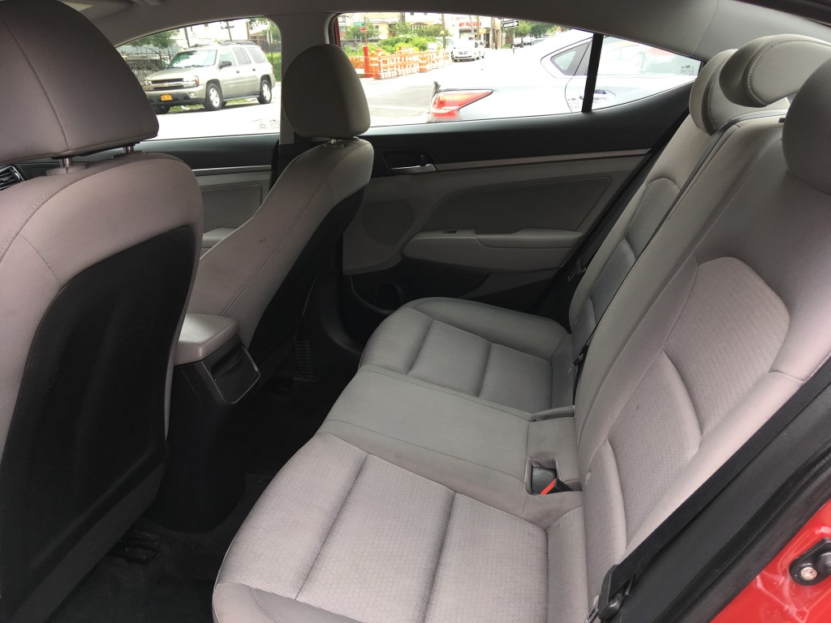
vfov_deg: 48.2
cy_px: 312
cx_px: 416
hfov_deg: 61.7
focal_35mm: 29
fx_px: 696
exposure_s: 1/120
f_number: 2.2
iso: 25
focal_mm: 4.15
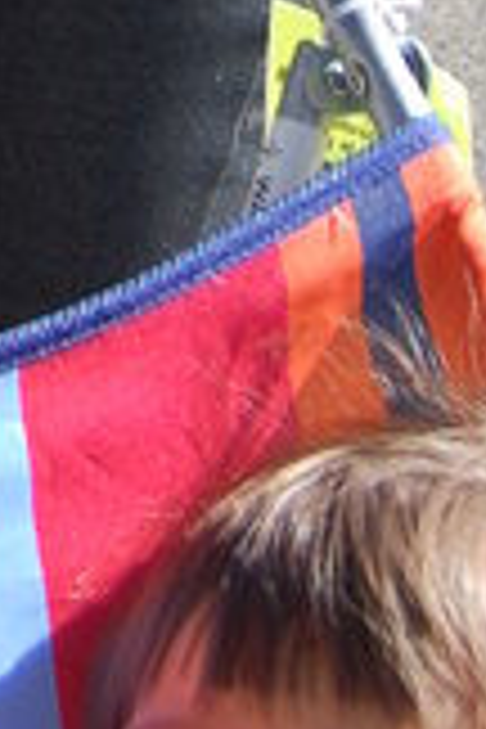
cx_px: -484
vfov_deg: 6.4
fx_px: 6135
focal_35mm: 303
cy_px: -1269
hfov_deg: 4.5
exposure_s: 1/200
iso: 200
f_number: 7.1
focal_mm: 32
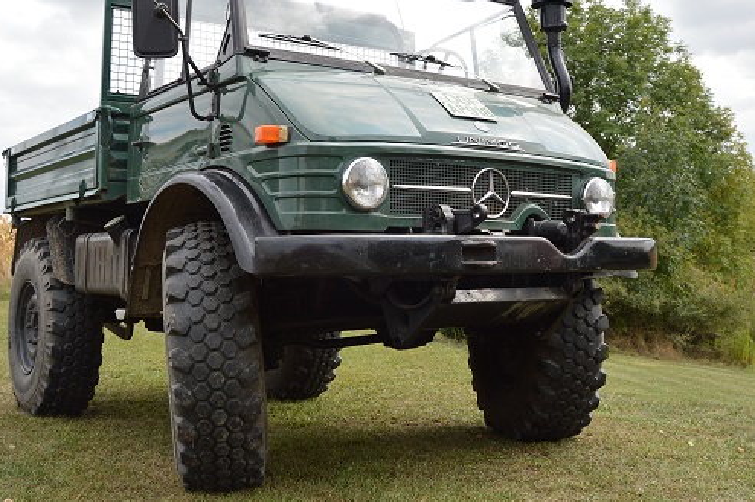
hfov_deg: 47.4
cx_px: 392
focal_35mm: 41
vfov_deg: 32.5
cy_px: 197
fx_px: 859
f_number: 6.3
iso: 100
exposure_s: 1/160
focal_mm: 18
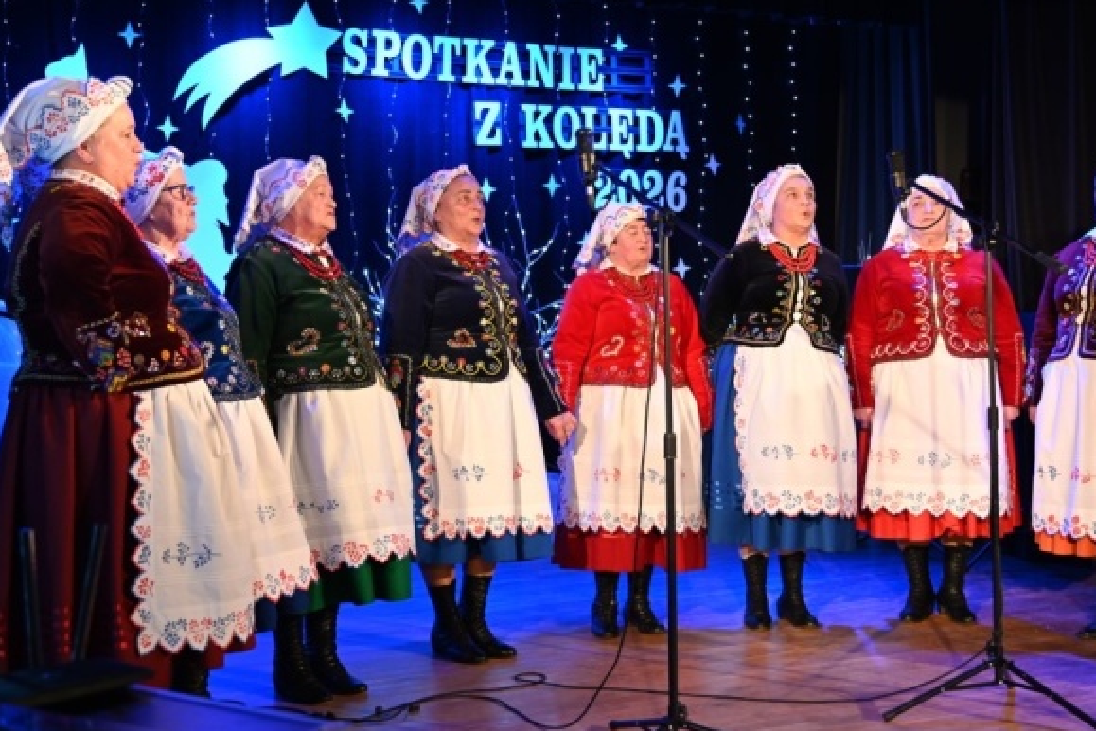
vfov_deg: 28.6
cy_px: 334
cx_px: 591
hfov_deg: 41.9
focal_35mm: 47
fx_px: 1431
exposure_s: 1/125
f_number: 2.8
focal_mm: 34
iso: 1100
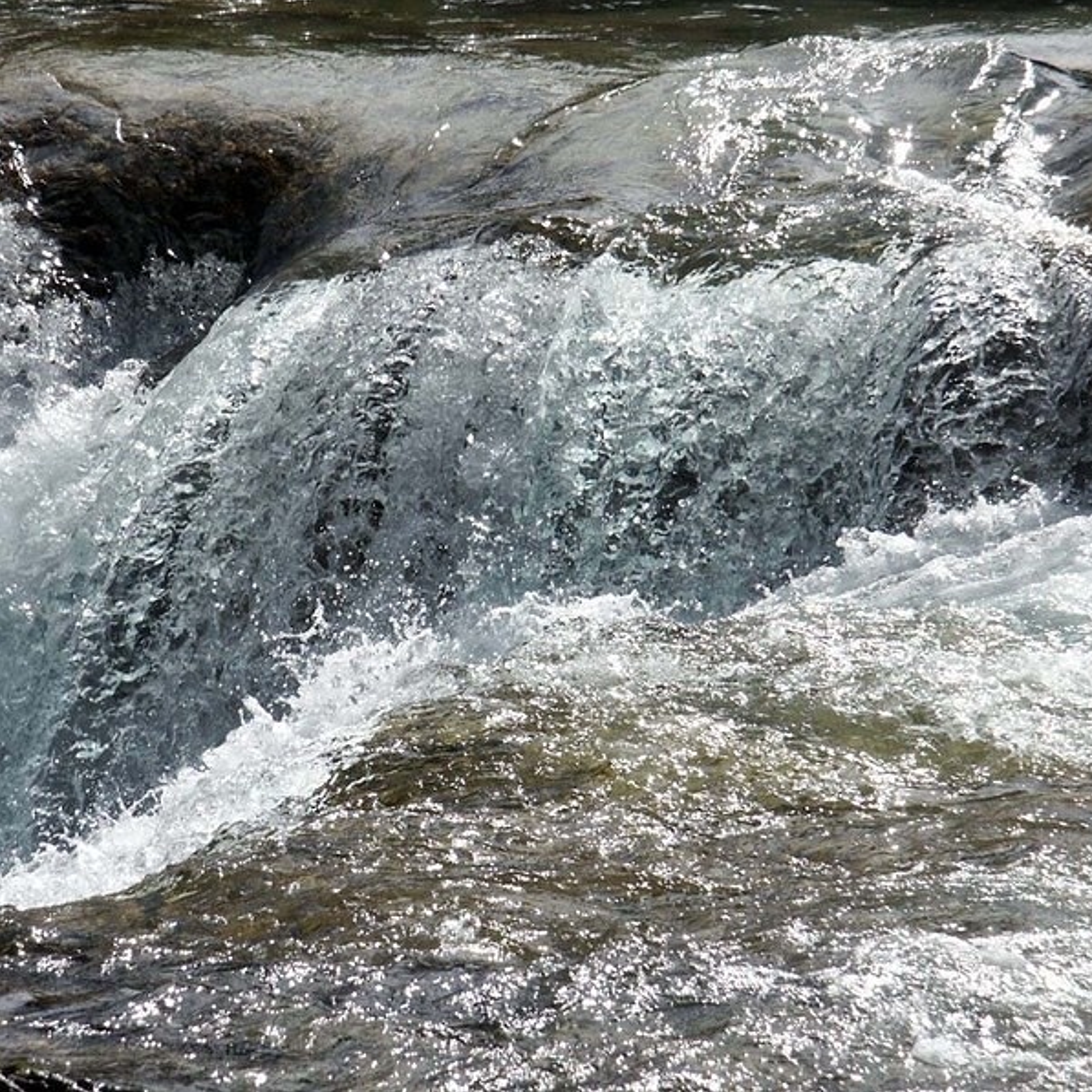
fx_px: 8459
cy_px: 545
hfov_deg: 7.4
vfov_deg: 7.4
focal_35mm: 237
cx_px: 466
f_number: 5.6
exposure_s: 1/1000
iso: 100
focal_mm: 50.69
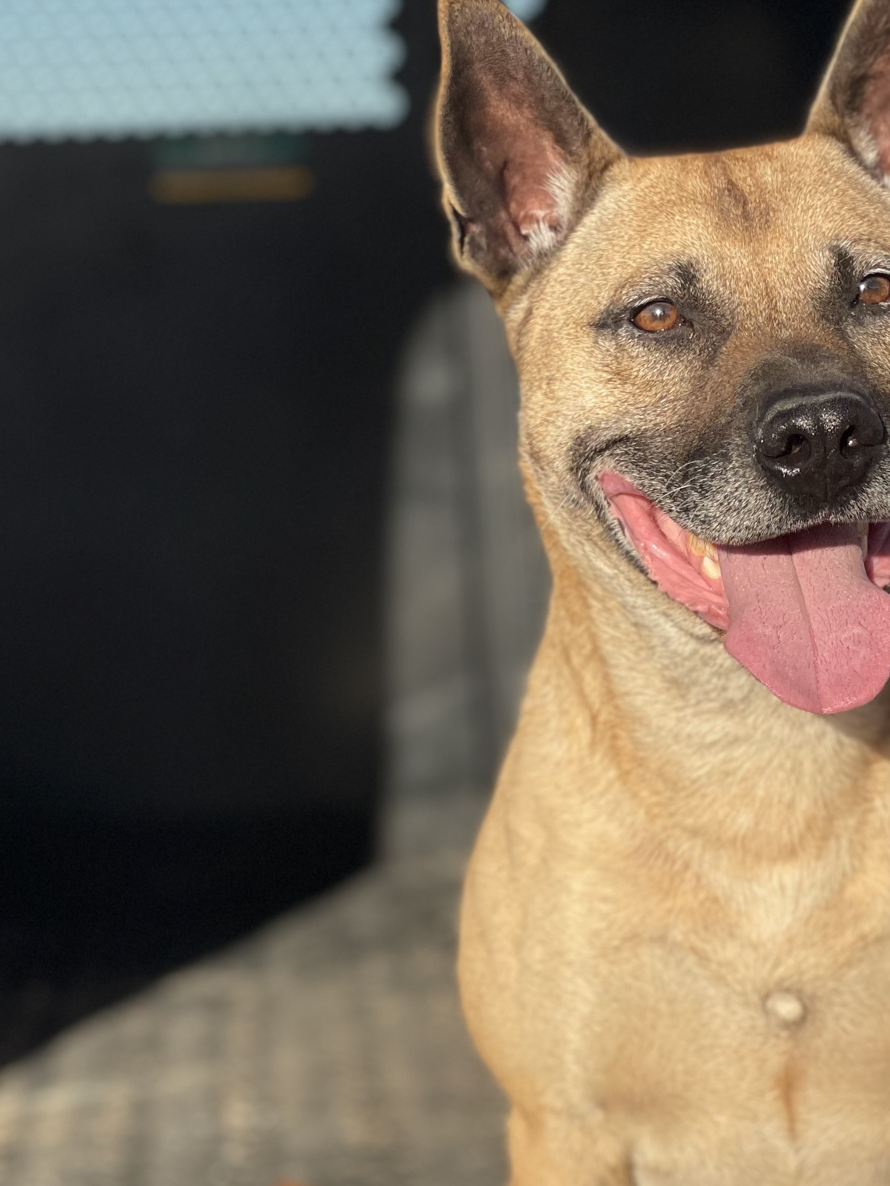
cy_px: 669
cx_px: 772
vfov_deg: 17.3
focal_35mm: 114
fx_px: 3908
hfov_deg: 12.9
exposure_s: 1/1130
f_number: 2.2
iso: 32
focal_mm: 7.5
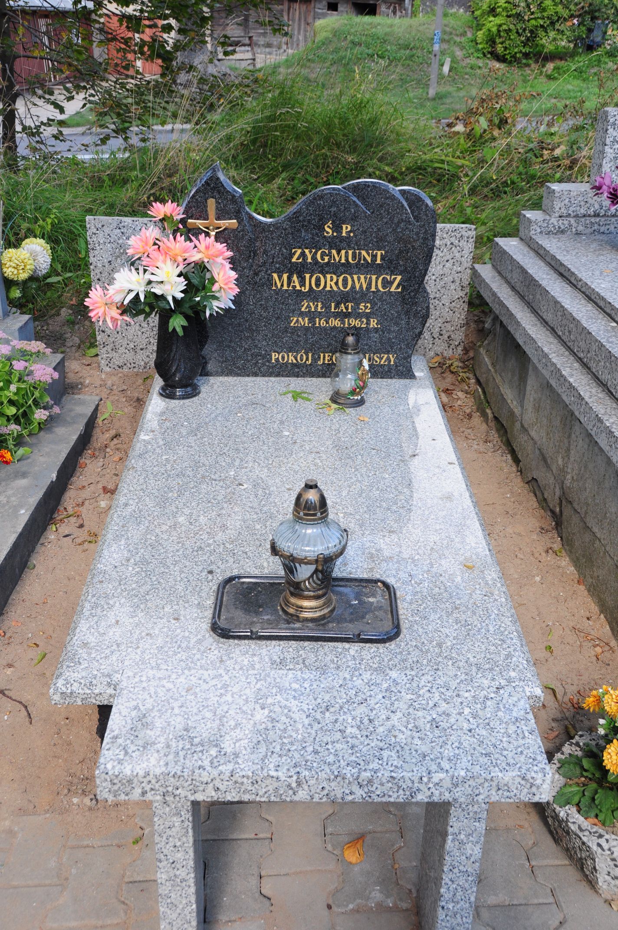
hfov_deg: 36.8
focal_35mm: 36
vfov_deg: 53.2
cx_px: 309
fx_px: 929
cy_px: 465
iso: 400
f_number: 7.1
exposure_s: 1/250
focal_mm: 24
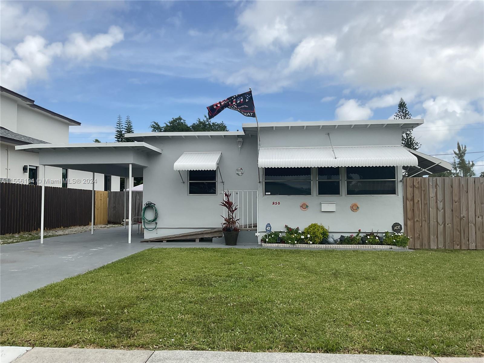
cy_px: 182
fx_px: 405
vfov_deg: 48.2
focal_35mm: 29
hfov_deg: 61.7
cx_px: 242
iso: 16
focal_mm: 3
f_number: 1.8
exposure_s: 1/2320
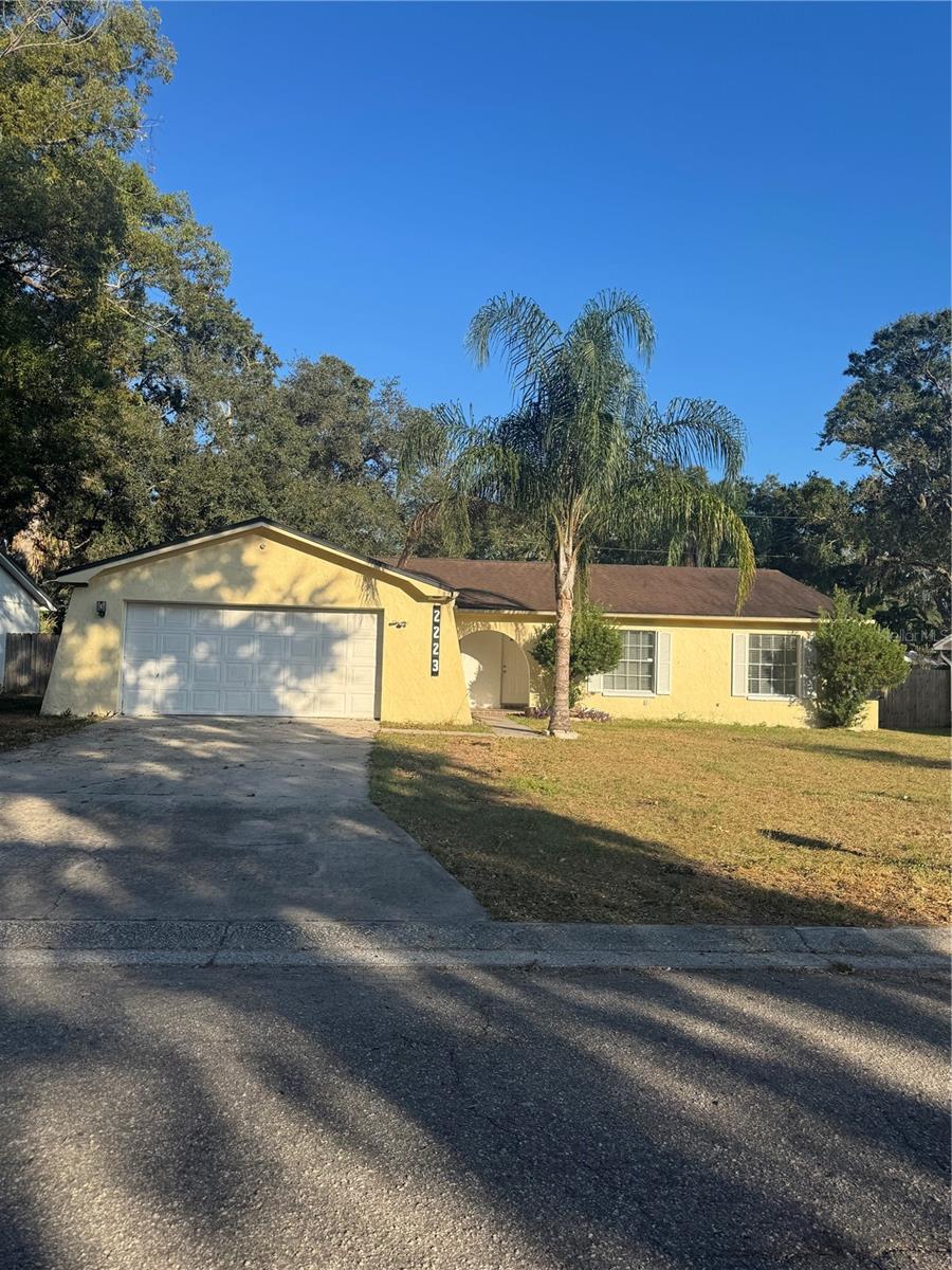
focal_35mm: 24
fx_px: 880
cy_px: 635
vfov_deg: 71.6
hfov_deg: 56.8
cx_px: 476
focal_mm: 6.76
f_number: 1.78
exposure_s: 1/2710
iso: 80
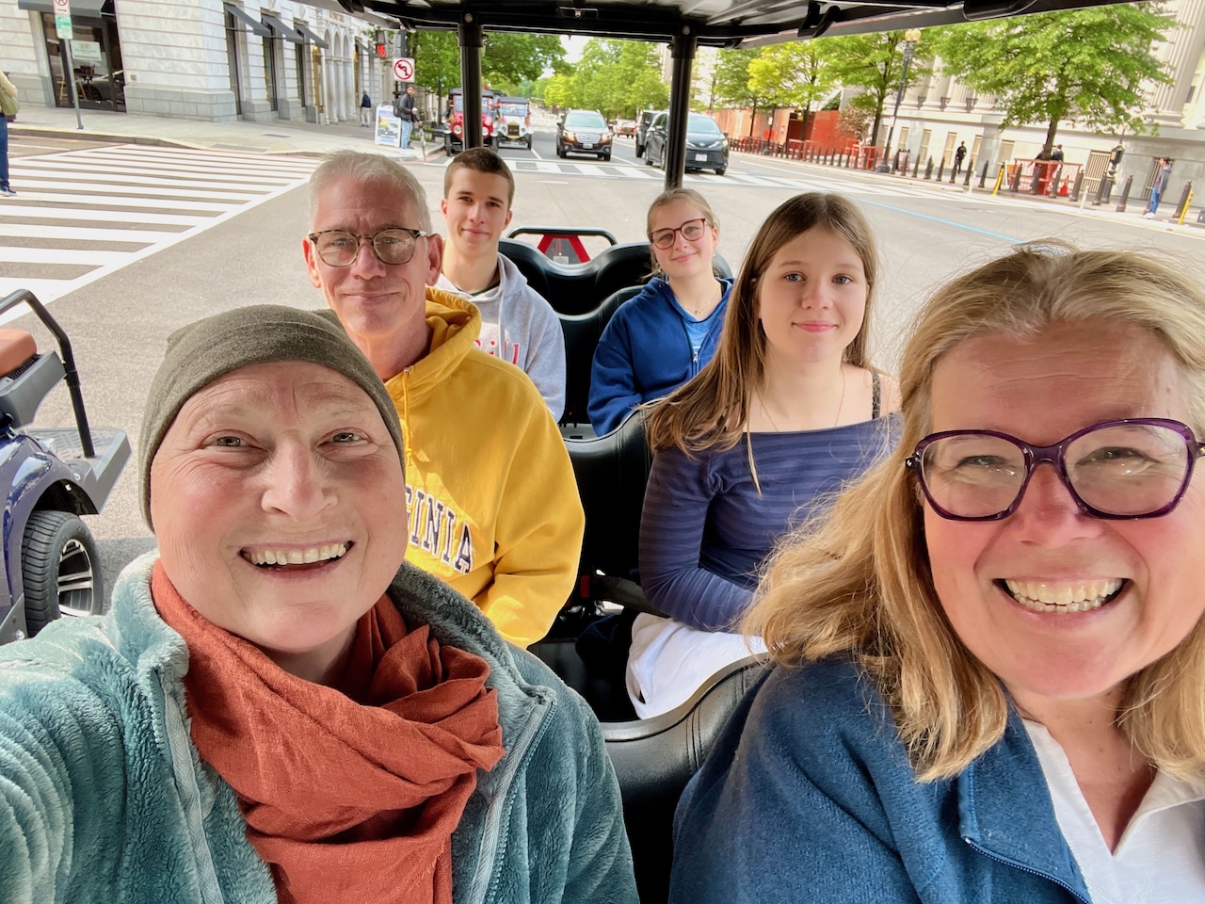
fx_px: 801
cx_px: 602
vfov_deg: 58.9
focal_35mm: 23
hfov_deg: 73.9
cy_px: 452
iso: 50
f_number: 2.2
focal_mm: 2.71
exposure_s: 1/121
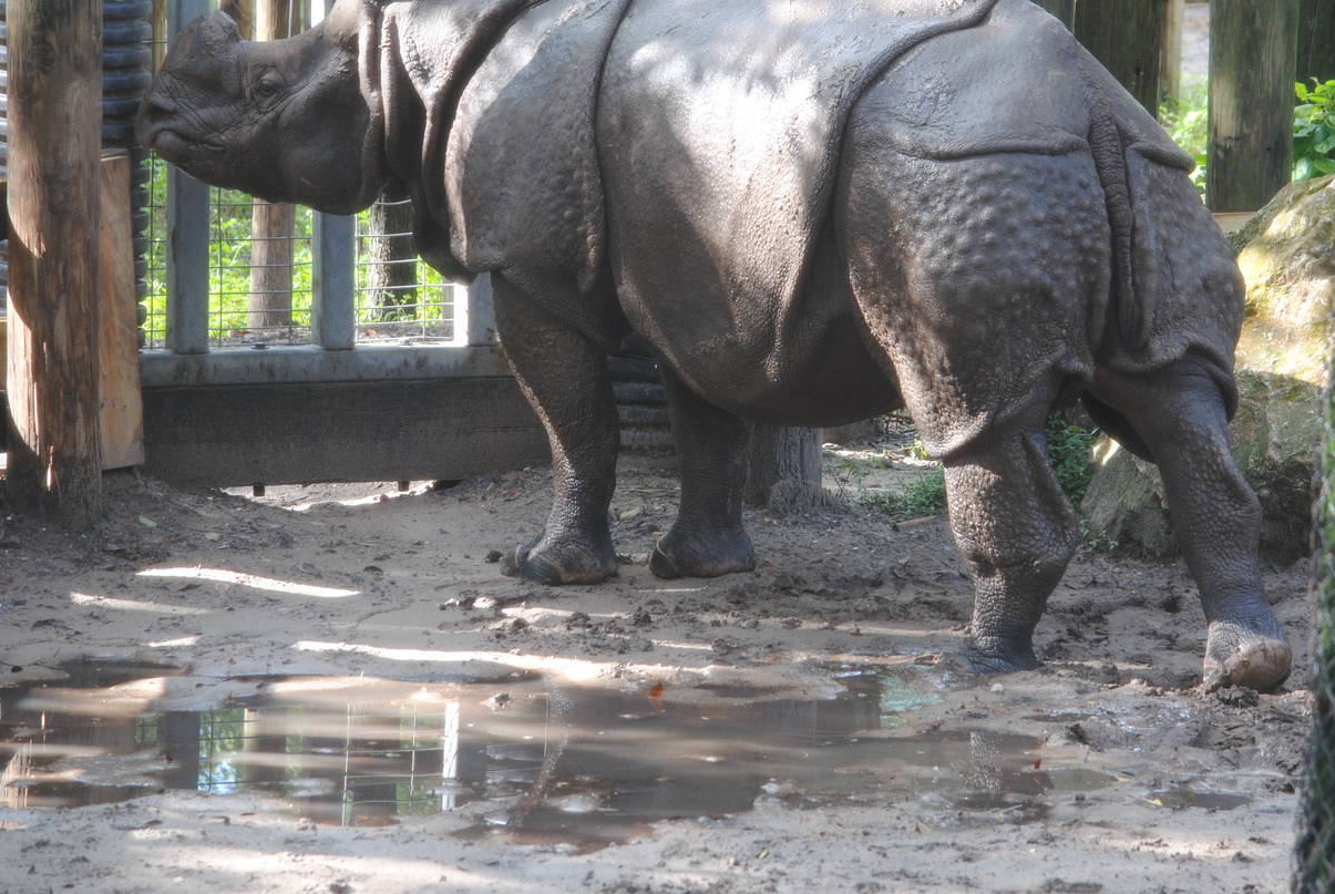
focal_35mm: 231
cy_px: 336
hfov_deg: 8.9
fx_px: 8578
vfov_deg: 6.0
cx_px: 746
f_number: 4.8
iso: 320
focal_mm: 116
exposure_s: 1/125
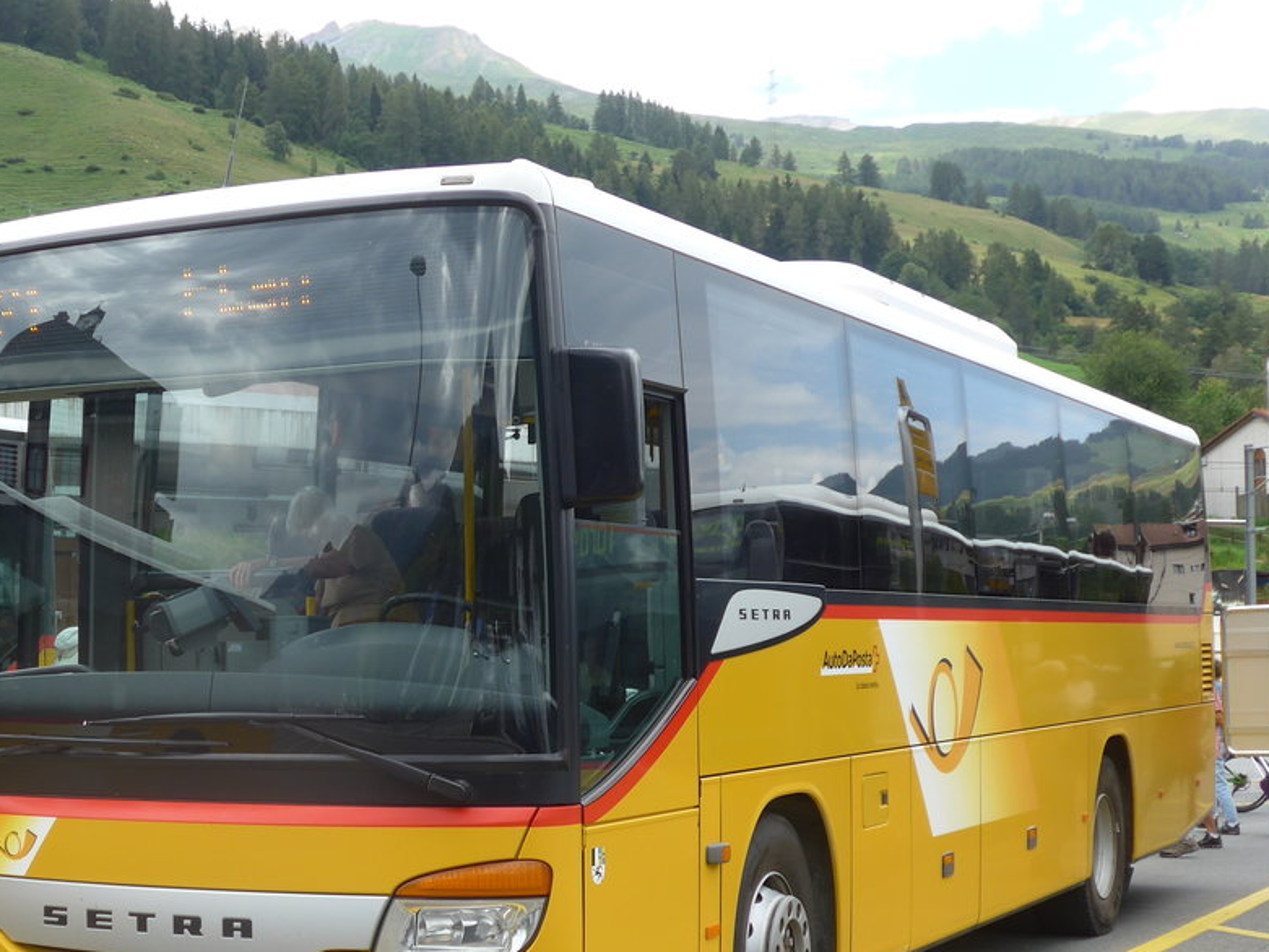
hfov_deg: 30.4
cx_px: 369
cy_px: 619
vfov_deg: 23.2
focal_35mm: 63
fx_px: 2310
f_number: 2.8
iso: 80
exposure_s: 1/500
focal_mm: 8.4
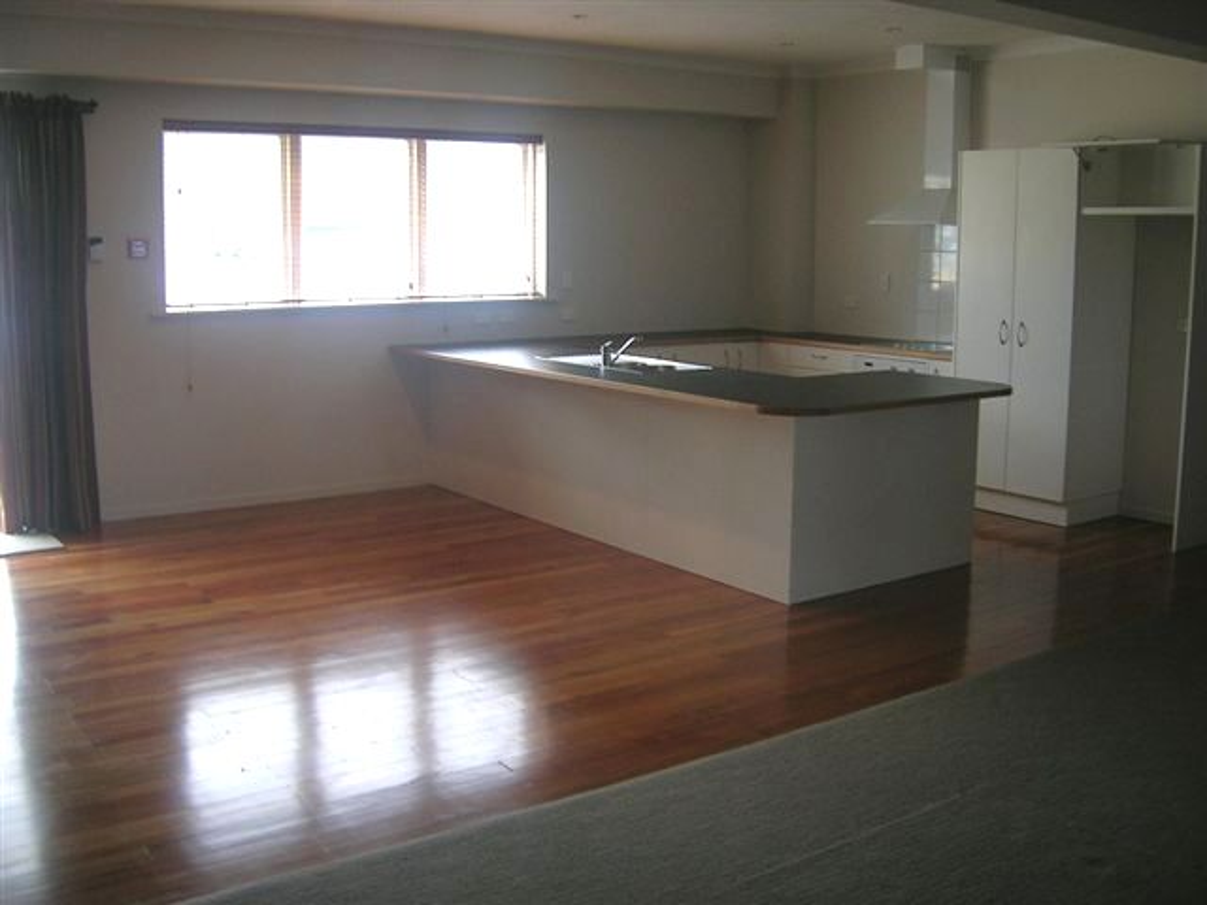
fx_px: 1220
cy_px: 452
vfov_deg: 40.7
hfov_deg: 52.6
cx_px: 604
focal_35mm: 35
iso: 50
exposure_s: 1/43.1
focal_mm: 5.4
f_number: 2.8
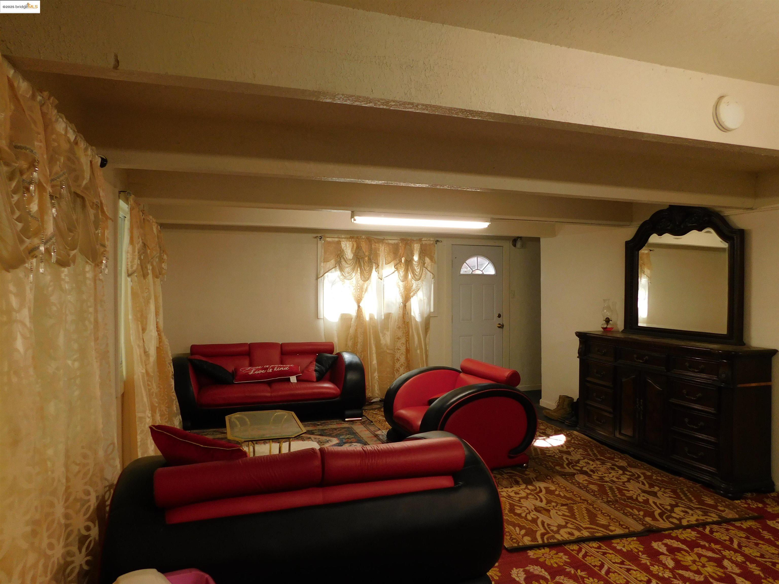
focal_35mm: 23
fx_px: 518
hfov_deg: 73.9
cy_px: 292
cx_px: 390
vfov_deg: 58.9
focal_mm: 4
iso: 160
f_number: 3
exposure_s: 1/30
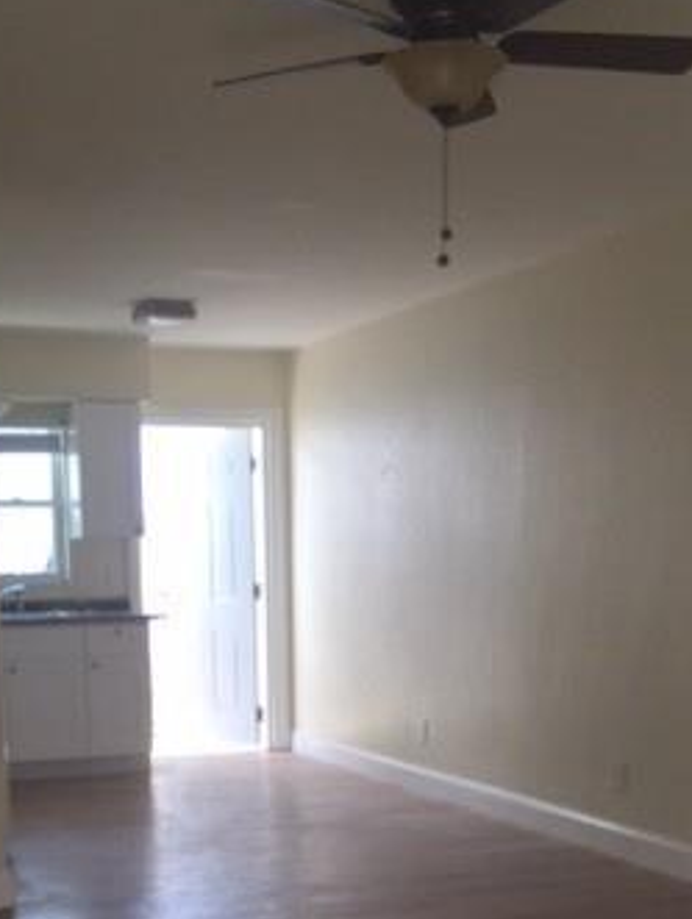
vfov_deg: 32.8
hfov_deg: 26.1
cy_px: 808
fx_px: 1490
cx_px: 314
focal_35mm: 56
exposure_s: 1/40
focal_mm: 4.15
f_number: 2.2
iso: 32
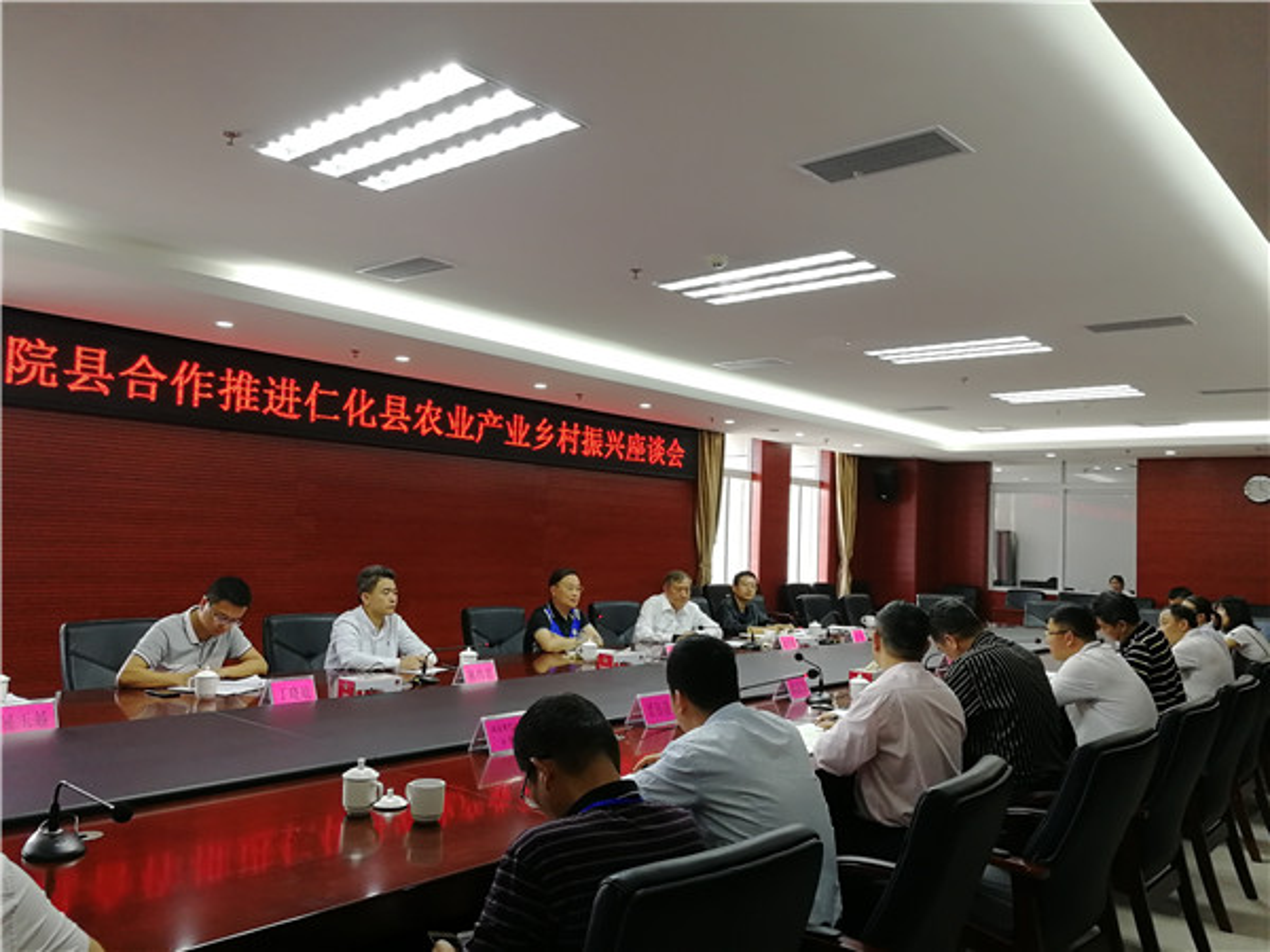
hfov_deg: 65.3
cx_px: 635
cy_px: 476
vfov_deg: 51.4
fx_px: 991
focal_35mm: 27
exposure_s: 1/50
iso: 125
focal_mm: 3.95
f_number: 2.2
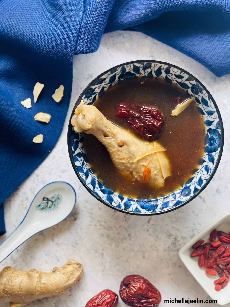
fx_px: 461
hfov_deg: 28.0
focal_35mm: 52
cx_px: 115
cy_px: 154
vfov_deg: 36.8
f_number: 2
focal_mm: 6
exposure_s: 1/122
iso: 100
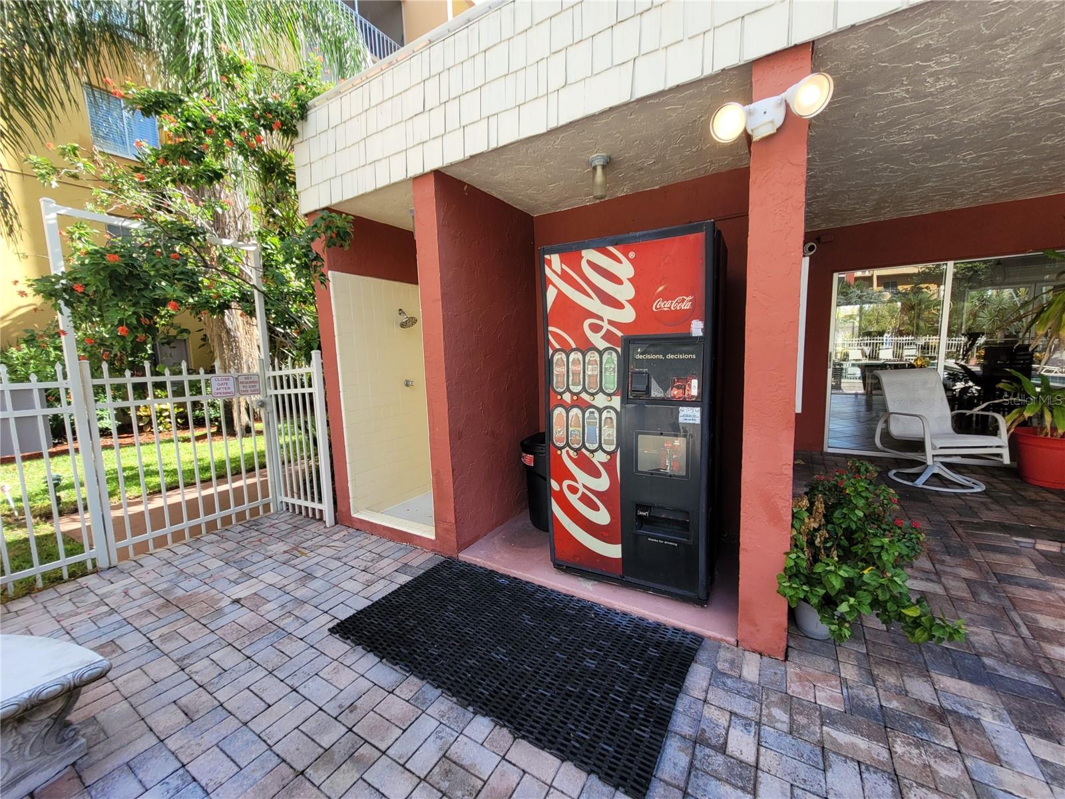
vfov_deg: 89.9
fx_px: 400
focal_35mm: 13
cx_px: 532
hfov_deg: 106.2
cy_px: 400
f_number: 2.2
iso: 40
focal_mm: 1.74
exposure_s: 1/239
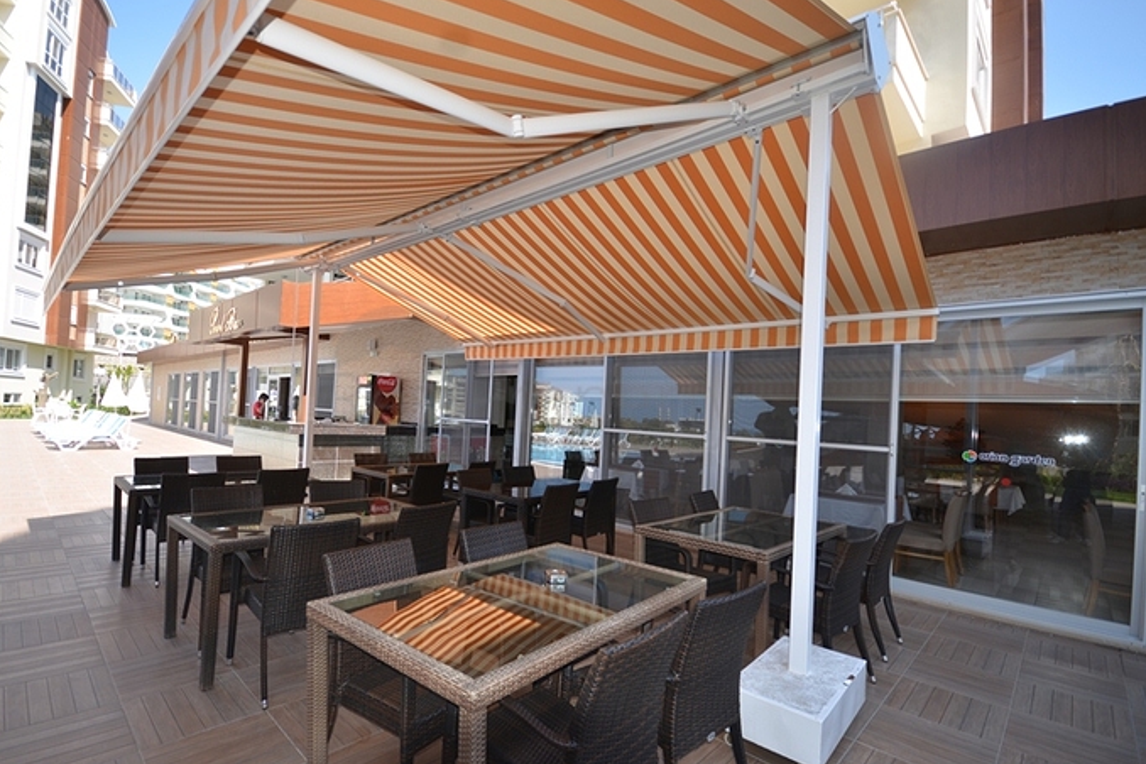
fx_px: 509
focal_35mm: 16
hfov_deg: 96.6
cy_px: 387
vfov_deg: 73.7
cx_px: 537
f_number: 4.5
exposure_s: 1/250
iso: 100
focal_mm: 10
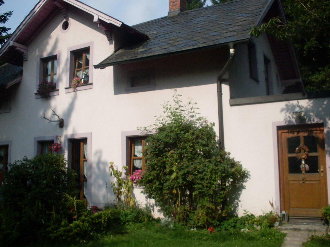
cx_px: 165
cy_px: 124
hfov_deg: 49.0
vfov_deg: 37.7
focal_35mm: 38
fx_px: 362
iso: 80
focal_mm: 6.3
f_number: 8.4
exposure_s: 1/250
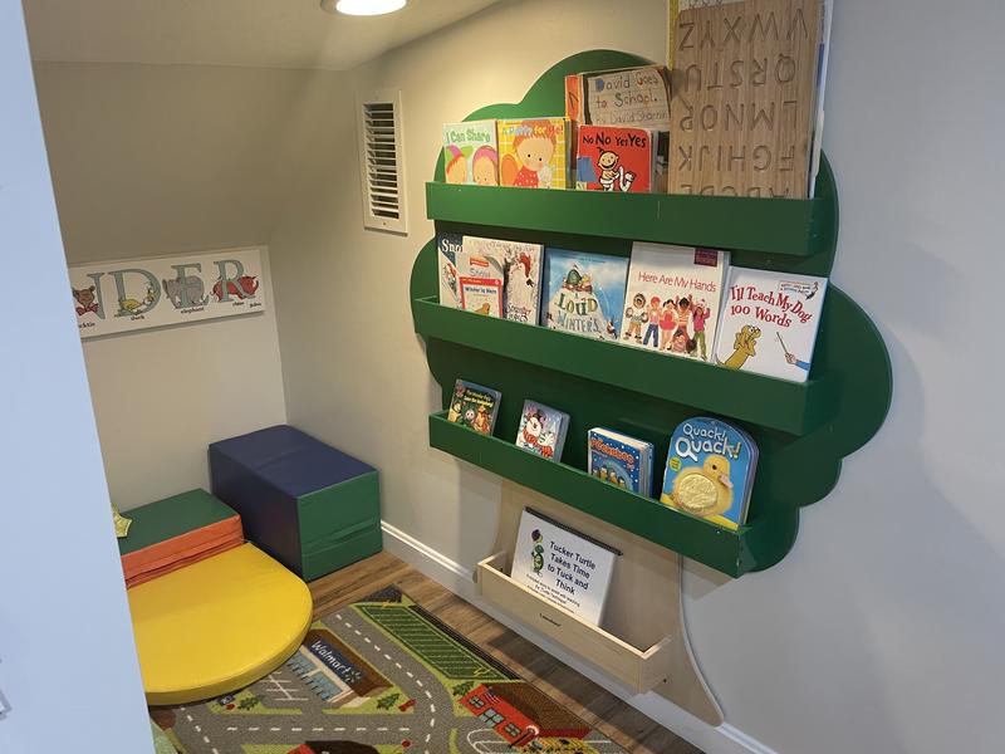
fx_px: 755
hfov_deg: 67.3
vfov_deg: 53.1
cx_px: 502
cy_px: 377
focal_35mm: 26
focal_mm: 4.2
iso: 125
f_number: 1.6
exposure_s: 1/60
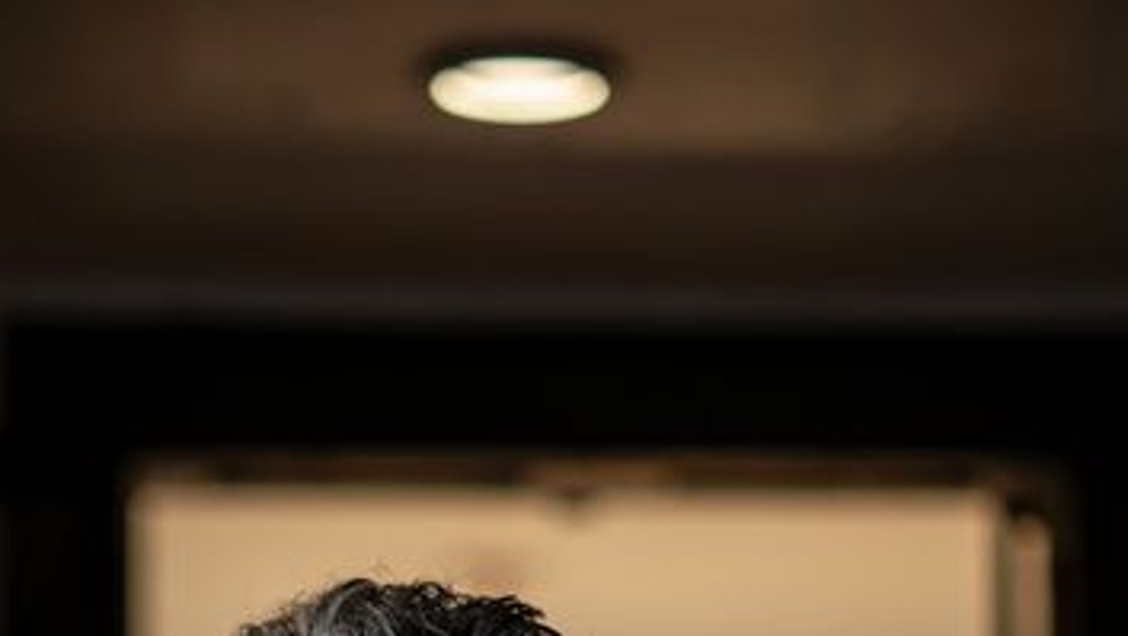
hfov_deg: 12.1
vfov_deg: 6.7
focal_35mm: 178
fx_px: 5327
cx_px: 521
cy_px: 1170
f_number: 1.8
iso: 125
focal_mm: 50
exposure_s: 1/125
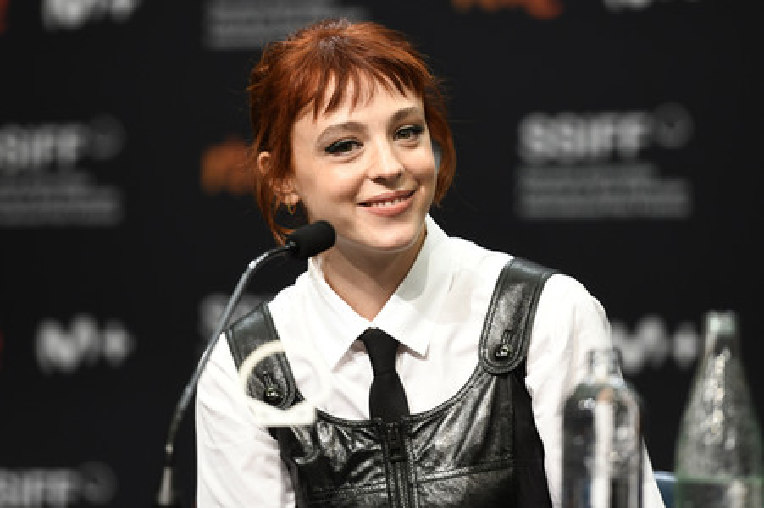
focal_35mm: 185
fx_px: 3923
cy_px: 254
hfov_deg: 11.1
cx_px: 382
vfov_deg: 7.4
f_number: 3.5
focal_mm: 185
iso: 1250
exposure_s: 1/200
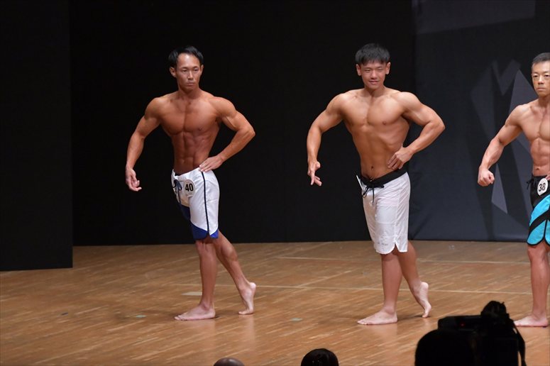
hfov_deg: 7.6
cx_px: 275
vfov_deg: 5.1
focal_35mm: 270
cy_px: 183
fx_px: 4123
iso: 6400
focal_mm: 180
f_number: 5.6
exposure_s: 1/400
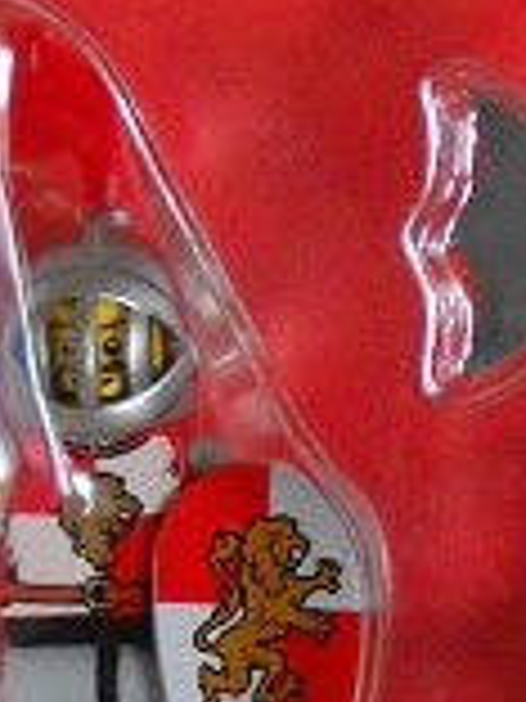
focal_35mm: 214
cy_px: 639
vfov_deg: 9.2
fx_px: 4336
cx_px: 800
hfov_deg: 6.8
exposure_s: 1/47
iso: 400
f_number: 3.1
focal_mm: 6.72
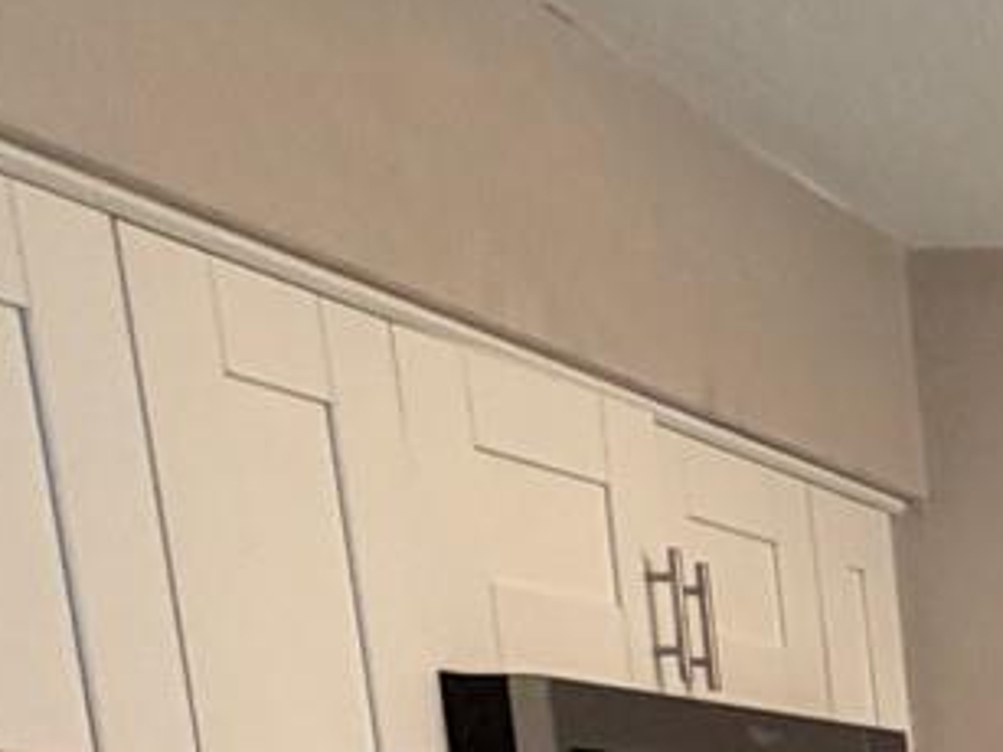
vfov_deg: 17.6
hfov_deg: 17.2
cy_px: 1197
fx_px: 2114
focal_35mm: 73
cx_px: 2120
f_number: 2.2
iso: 320
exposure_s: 1/60
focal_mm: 2.22
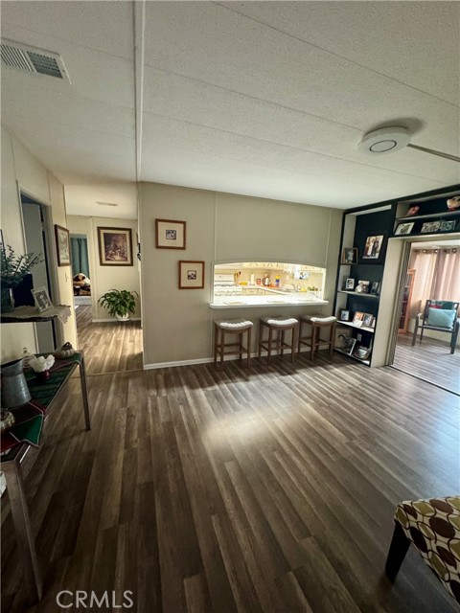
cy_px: 306
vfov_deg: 102.1
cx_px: 230
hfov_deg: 85.7
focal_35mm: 14
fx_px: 248
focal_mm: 2.22
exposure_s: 1/60
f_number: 2.2
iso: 640
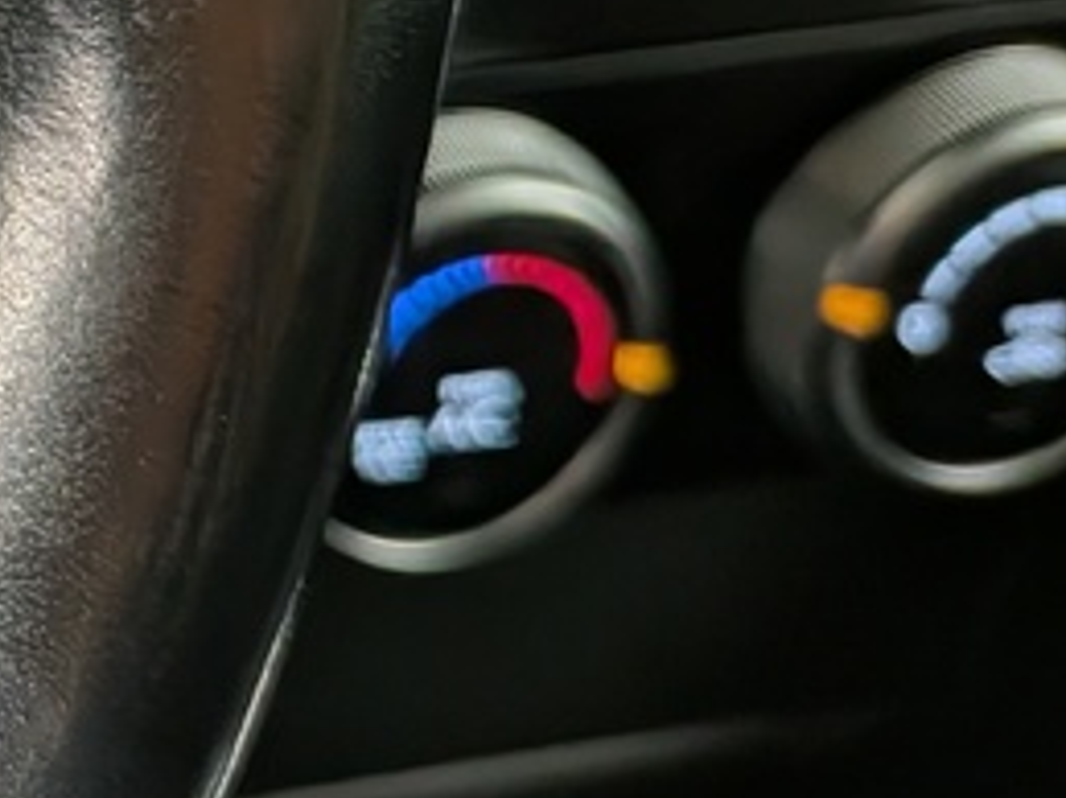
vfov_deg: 14.2
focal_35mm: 95
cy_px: -506
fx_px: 2924
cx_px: -934
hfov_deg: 16.7
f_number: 1.7
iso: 32
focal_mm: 4.53
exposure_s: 1/16.7
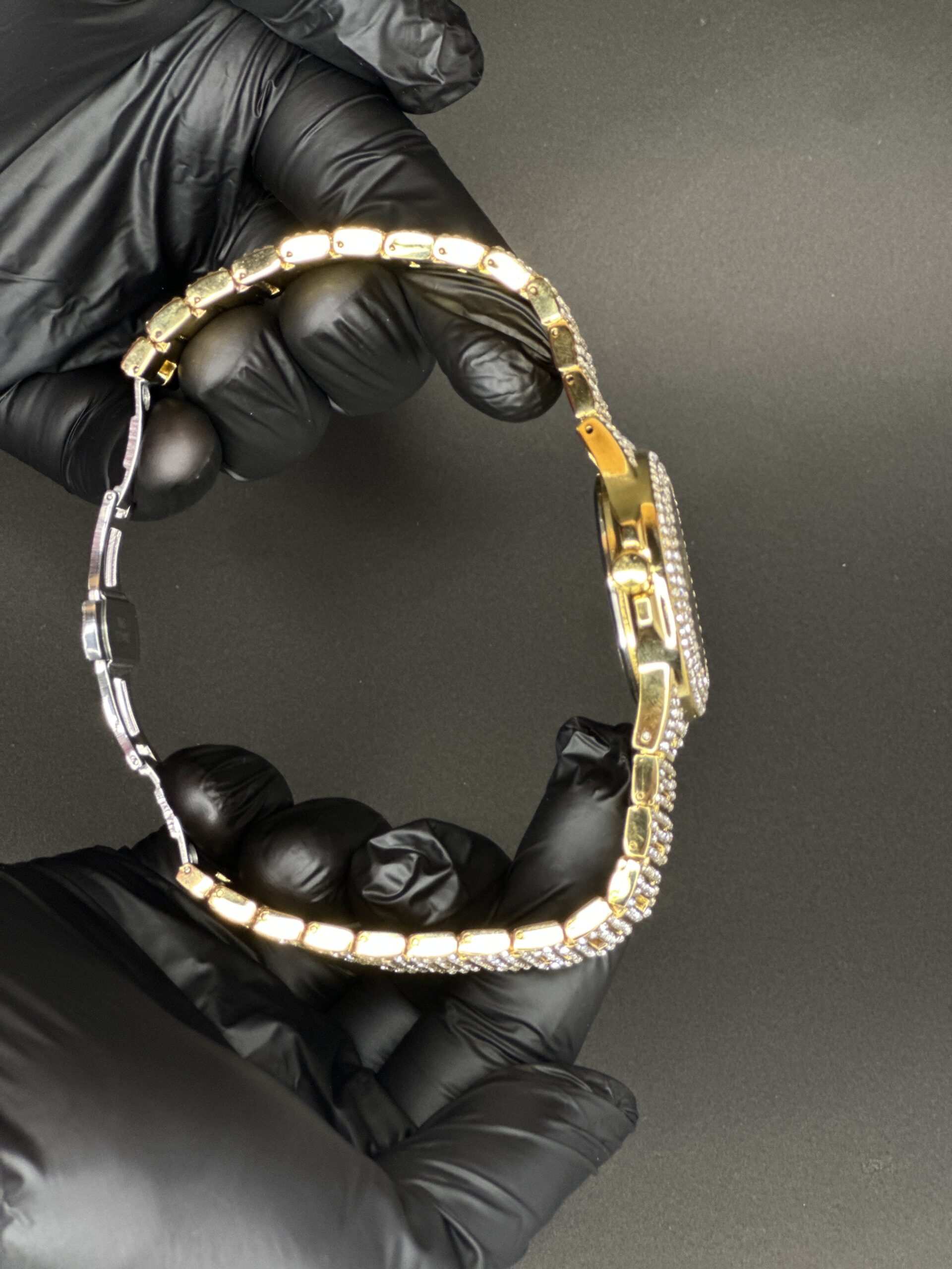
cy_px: 634
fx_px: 2824
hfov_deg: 19.1
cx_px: 476
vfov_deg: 25.3
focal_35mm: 77
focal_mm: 9
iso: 160
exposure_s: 1/40
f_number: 2.8
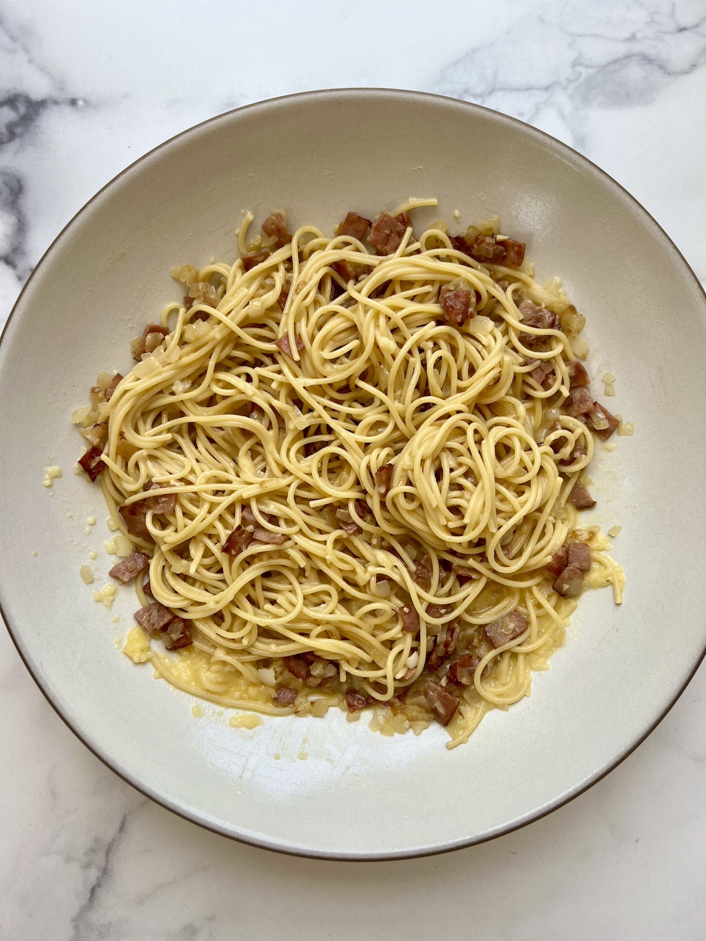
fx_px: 707
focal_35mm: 26
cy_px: 470
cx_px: 353
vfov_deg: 67.3
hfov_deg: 53.1
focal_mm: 5.7
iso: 50
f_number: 1.5
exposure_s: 1/383
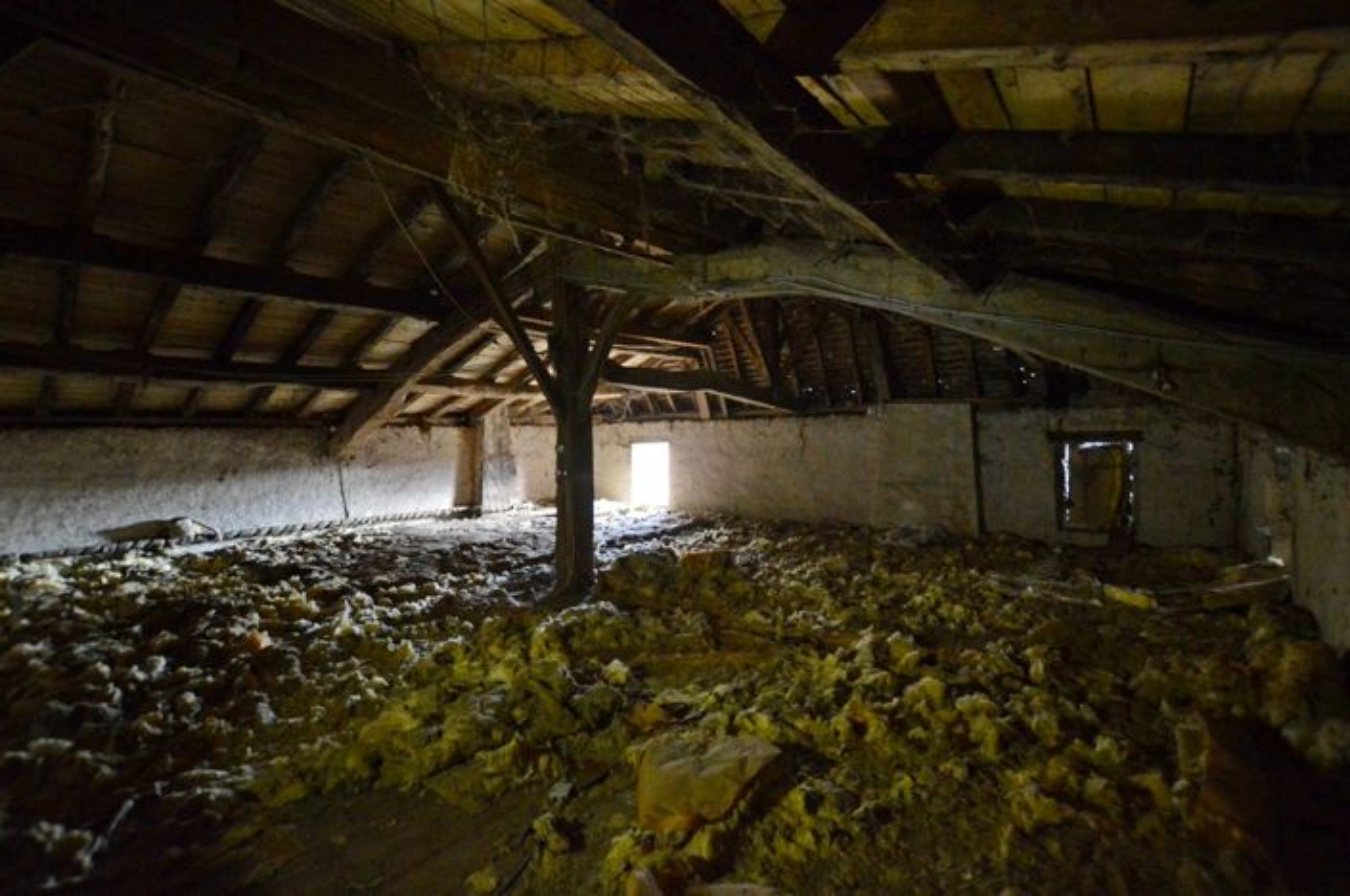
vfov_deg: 77.2
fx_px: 562
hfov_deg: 100.5
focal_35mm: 15
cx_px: 675
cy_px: 448
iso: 3200
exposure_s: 1/15
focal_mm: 10
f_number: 3.5
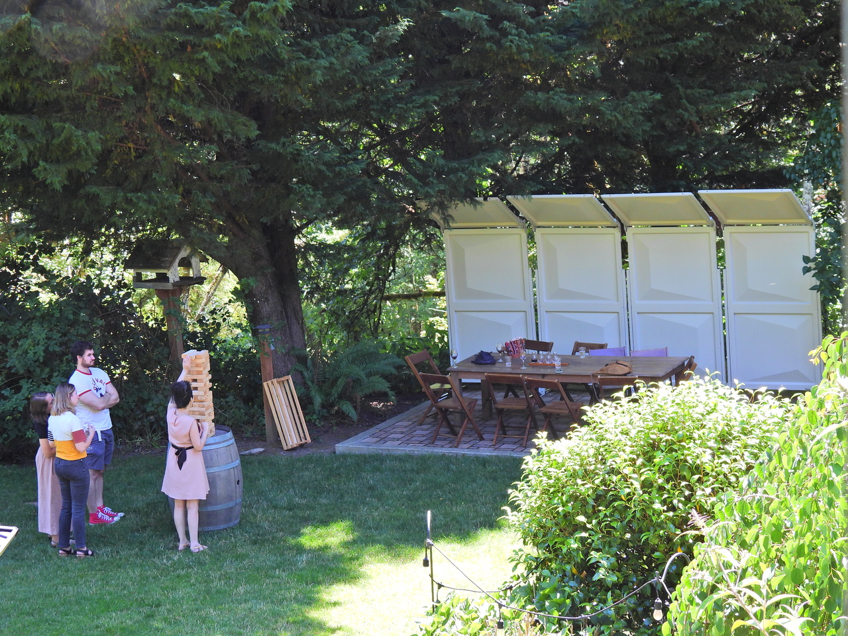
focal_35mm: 80
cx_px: 424
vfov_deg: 18.4
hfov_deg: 24.4
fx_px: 1960
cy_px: 318
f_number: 3.5
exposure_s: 1/60
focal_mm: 14.3
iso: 100
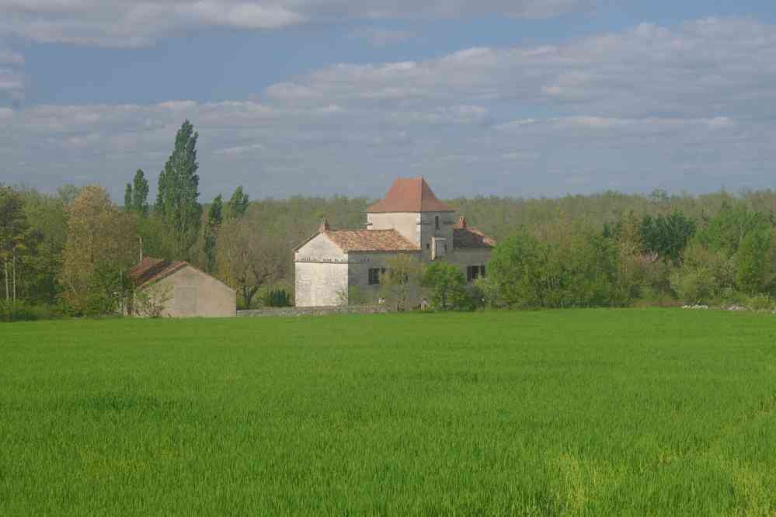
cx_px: 388
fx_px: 1778
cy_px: 258
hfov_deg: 24.6
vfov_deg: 16.6
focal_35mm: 82
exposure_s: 1/125
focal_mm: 55
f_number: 11
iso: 200
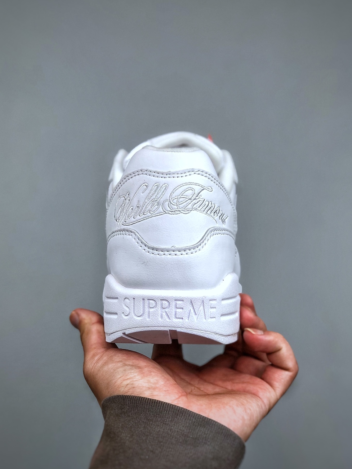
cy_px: 217
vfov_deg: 30.7
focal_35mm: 63
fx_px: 854
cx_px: 172
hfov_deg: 23.3
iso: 32
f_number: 2.8
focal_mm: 6.6
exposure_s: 1/100
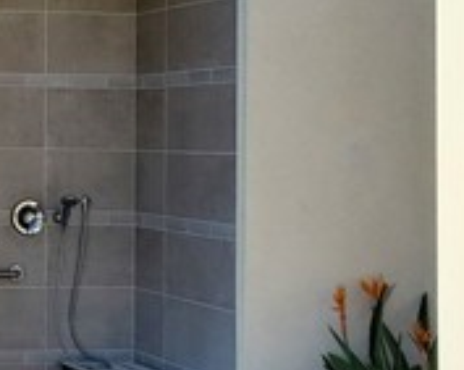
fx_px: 1261
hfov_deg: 18.1
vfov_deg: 16.6
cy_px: 121
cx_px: -275
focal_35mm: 92
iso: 50
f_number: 2.4
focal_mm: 4.3
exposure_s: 1/1630
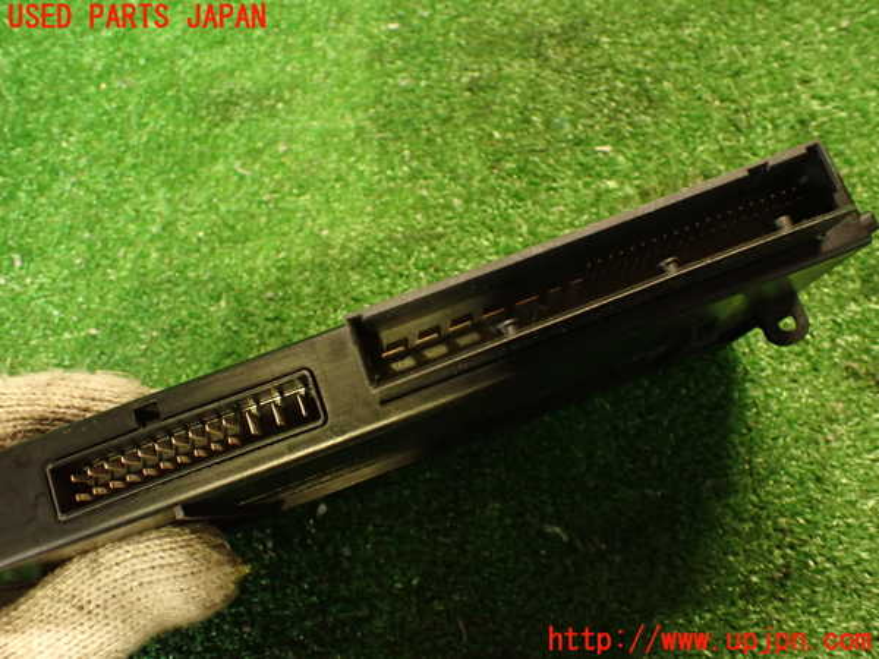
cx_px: 440
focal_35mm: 30
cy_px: 330
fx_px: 762
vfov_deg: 46.8
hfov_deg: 60.0
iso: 640
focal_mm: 5.4
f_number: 2.3
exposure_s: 1/30
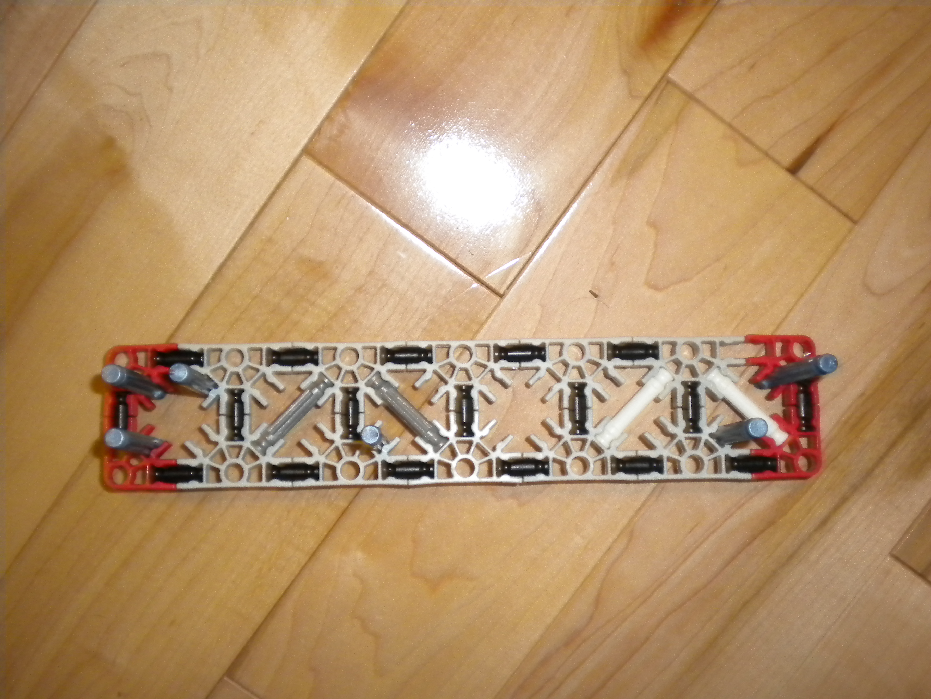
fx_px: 1103
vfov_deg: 35.1
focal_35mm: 41
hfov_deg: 45.8
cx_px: 466
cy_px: 350
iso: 400
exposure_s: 1/30
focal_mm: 7.4
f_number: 3.5
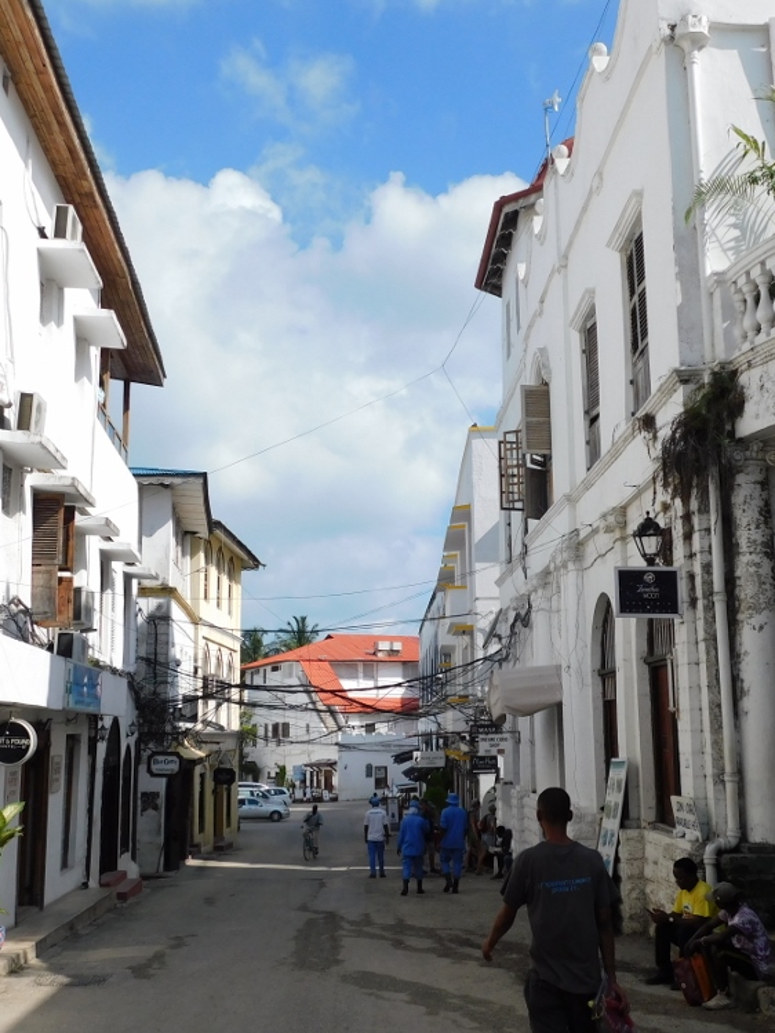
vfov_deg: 45.8
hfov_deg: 35.1
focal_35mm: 41
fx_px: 1224
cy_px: 517
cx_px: 397
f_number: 6.4
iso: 125
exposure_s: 1/500
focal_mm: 5.3
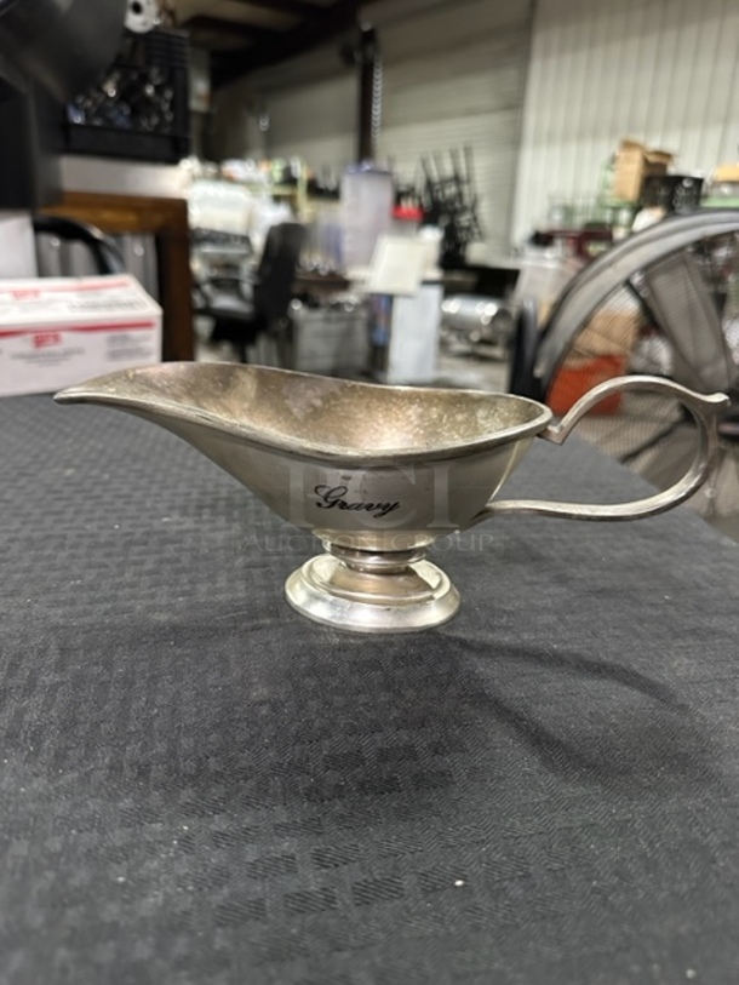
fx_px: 683
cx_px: 370
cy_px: 492
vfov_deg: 71.6
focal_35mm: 24
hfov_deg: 56.8
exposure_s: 1/40
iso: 640
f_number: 1.78
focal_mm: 6.86
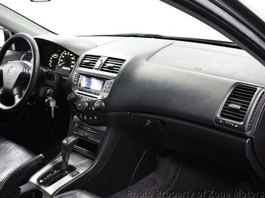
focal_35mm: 42
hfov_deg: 44.7
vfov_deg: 34.3
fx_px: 322
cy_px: 96
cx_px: 120
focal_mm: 18
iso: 3200
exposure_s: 1/80
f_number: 3.5
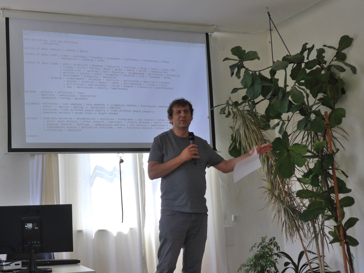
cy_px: 157
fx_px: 463
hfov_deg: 41.7
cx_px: 90
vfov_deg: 32.8
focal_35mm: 44
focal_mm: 6
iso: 80
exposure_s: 1/125
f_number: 2.8
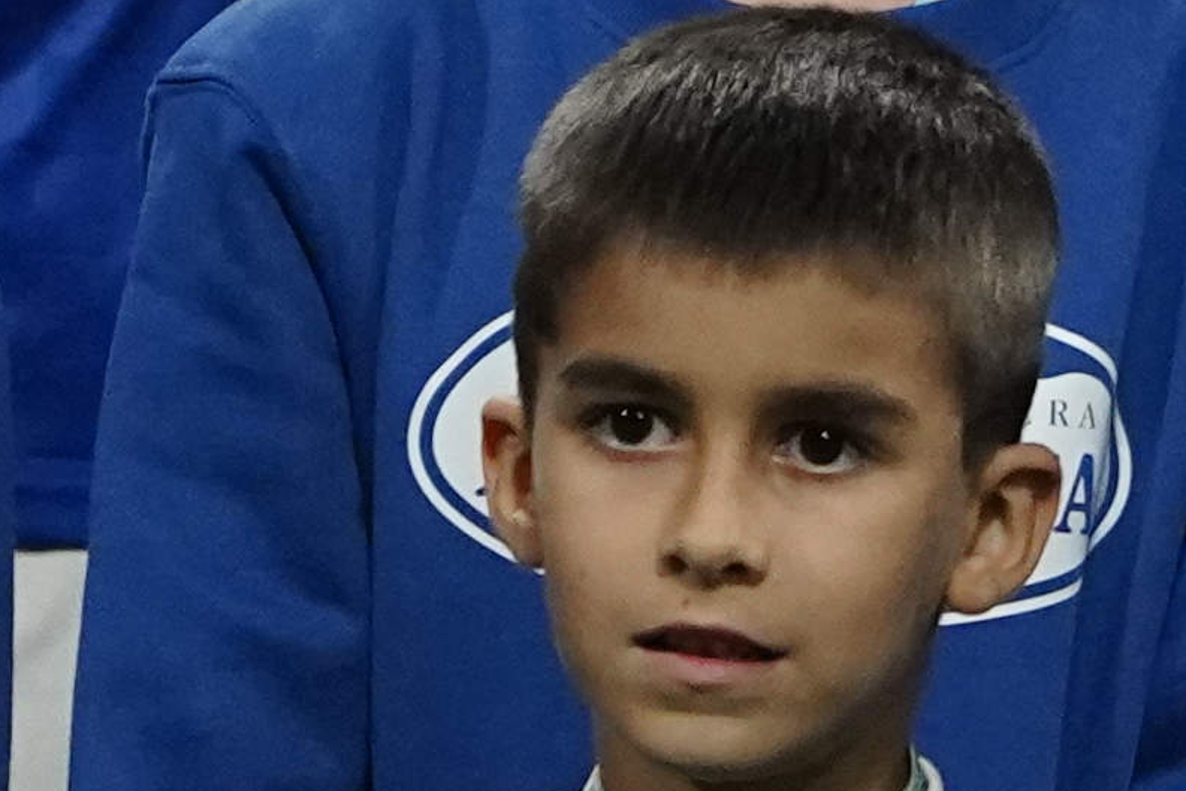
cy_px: -504
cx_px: 3512
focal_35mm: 1868
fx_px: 61547
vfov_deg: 0.7
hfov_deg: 1.1
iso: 5000
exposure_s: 1/1250
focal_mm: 247
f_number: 5.6
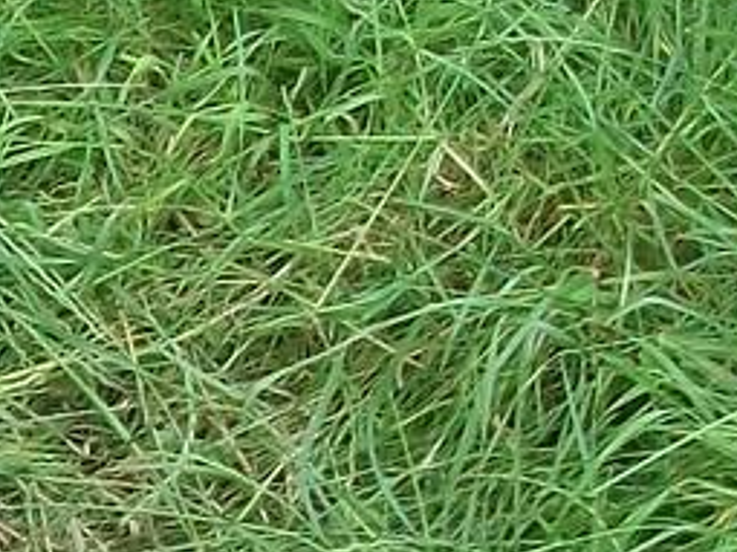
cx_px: -1072
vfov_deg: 7.0
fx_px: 4277
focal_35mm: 201
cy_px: 1237
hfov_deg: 8.9
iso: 80
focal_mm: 5.7
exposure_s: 1/160
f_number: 2.9
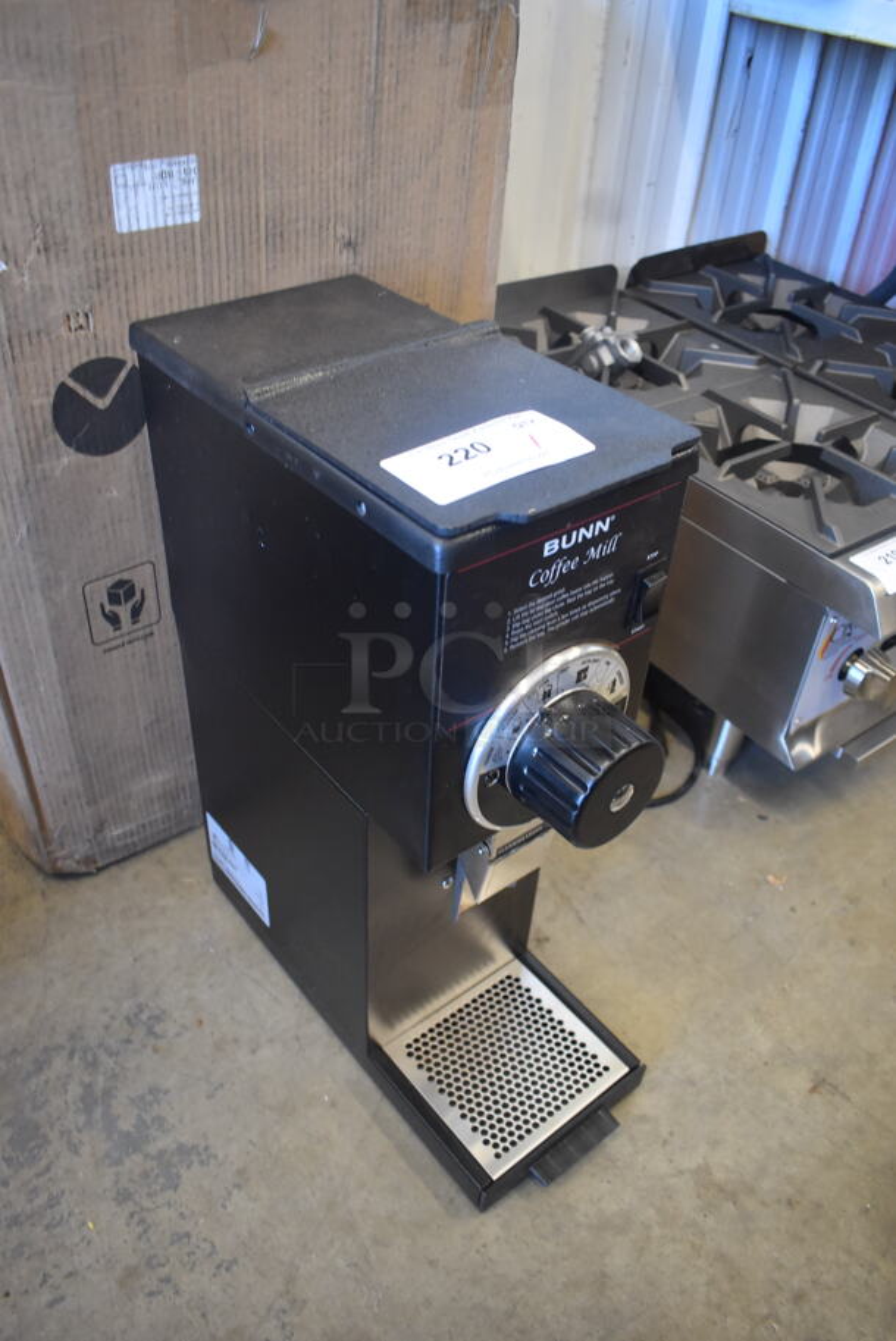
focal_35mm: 27
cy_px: 670
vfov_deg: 67.3
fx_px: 1006
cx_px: 448
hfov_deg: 48.0
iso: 1400
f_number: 3.5
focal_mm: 18
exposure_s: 1/125
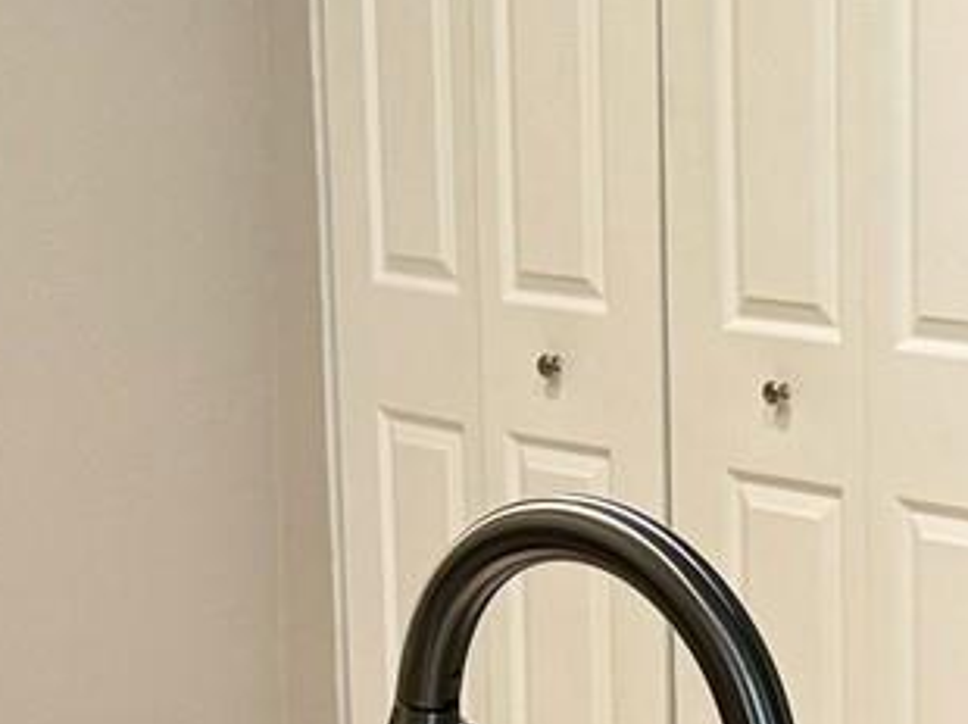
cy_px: 699
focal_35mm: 124
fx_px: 3465
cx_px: 603
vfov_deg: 11.8
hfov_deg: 15.9
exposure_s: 1/60
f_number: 1.78
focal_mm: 6.76
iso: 160
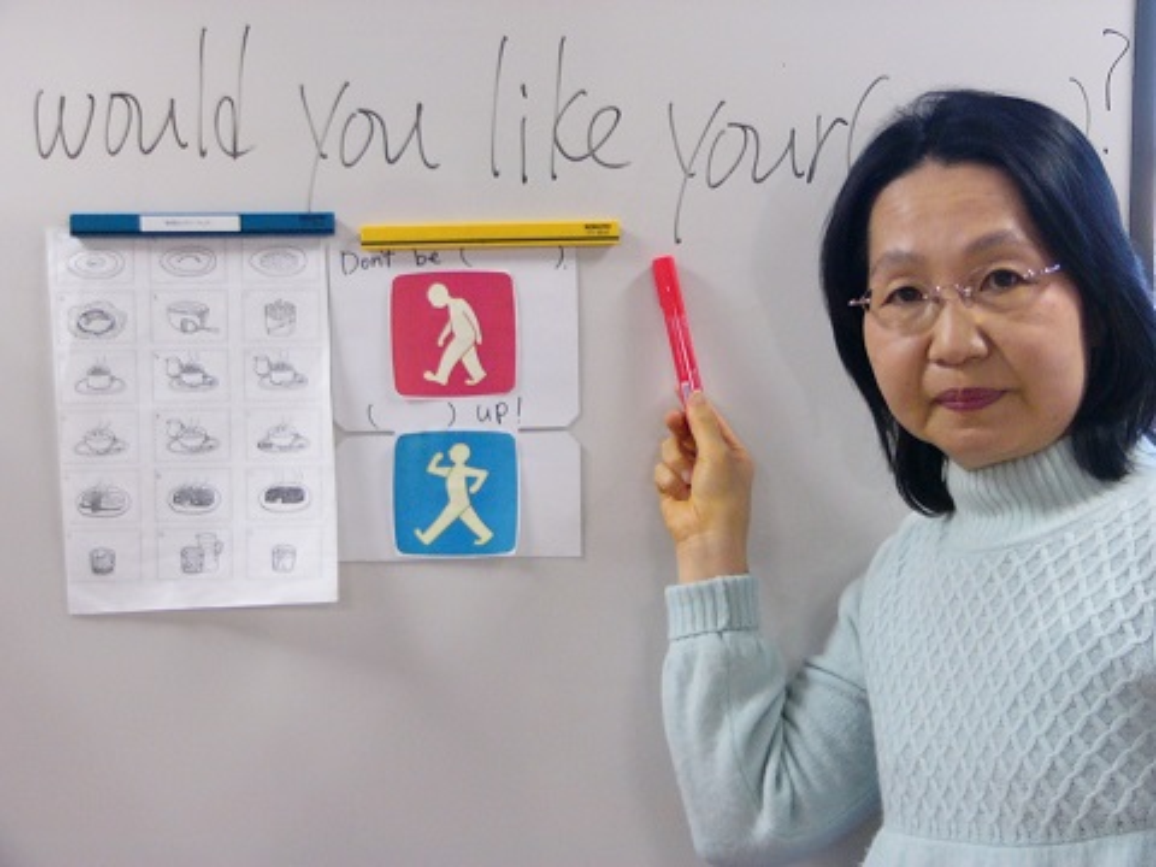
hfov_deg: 25.7
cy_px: 434
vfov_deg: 19.4
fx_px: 2538
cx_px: 578
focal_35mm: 76
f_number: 2.8
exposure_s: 1/50
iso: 200
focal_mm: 10
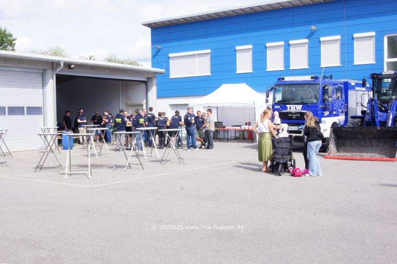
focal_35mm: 42
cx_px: 198
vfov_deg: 31.8
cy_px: 132
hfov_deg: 46.4
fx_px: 463
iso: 250
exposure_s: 1/50
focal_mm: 28
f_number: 25
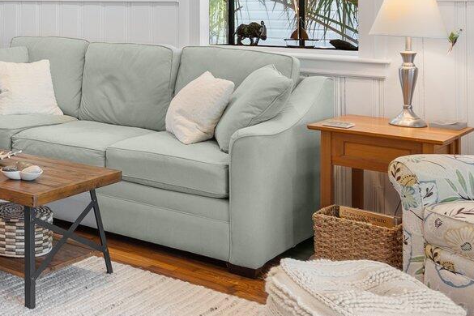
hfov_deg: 31.5
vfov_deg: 22.9
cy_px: -20
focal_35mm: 56
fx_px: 737
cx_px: -53
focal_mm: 16
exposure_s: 1/10
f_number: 4
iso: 320
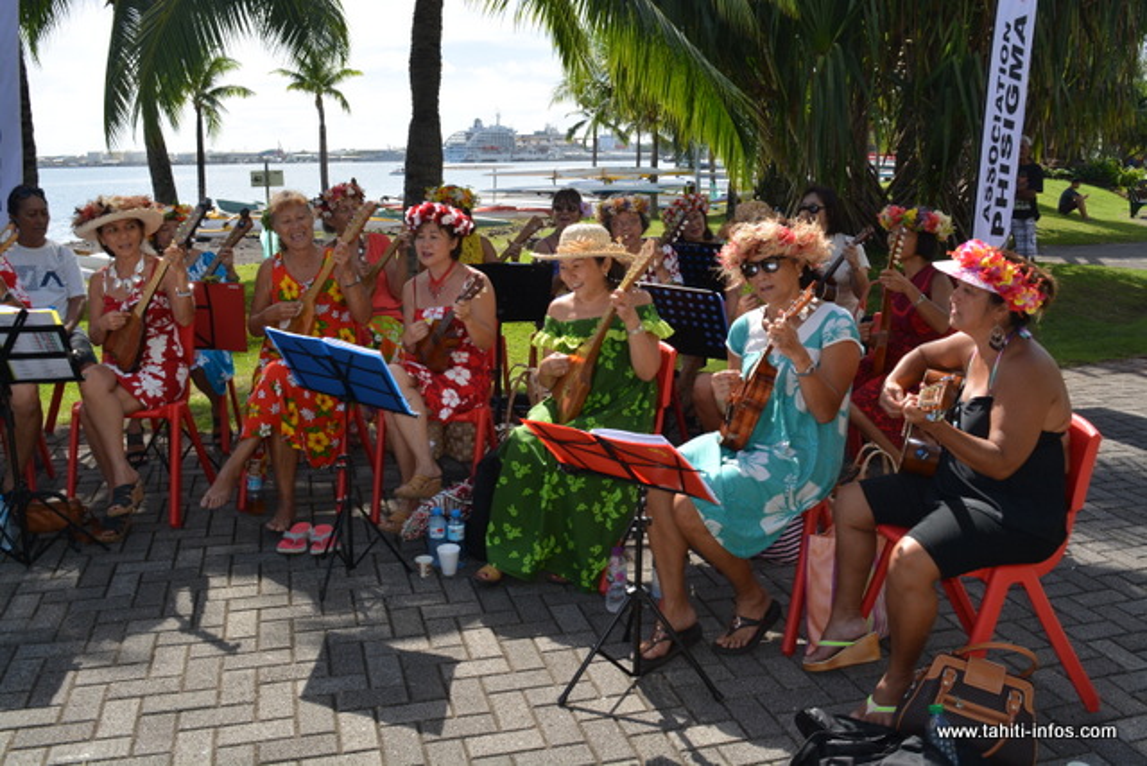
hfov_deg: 57.2
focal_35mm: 33
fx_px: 1052
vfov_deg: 40.0
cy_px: 383
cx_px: 574
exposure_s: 1/200
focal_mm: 22
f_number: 8
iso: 100
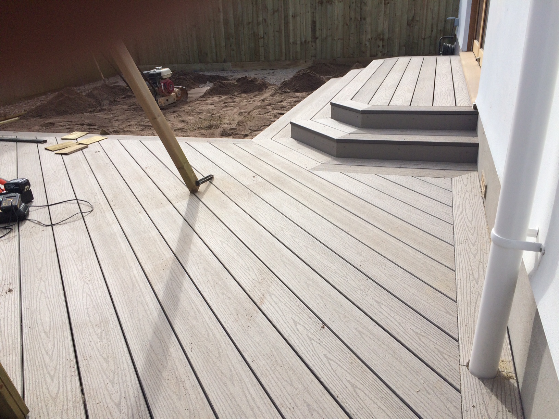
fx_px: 468
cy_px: 210
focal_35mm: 29
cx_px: 280
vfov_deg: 48.2
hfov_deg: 61.7
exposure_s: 1/2160
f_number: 2.2
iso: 32
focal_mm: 4.15
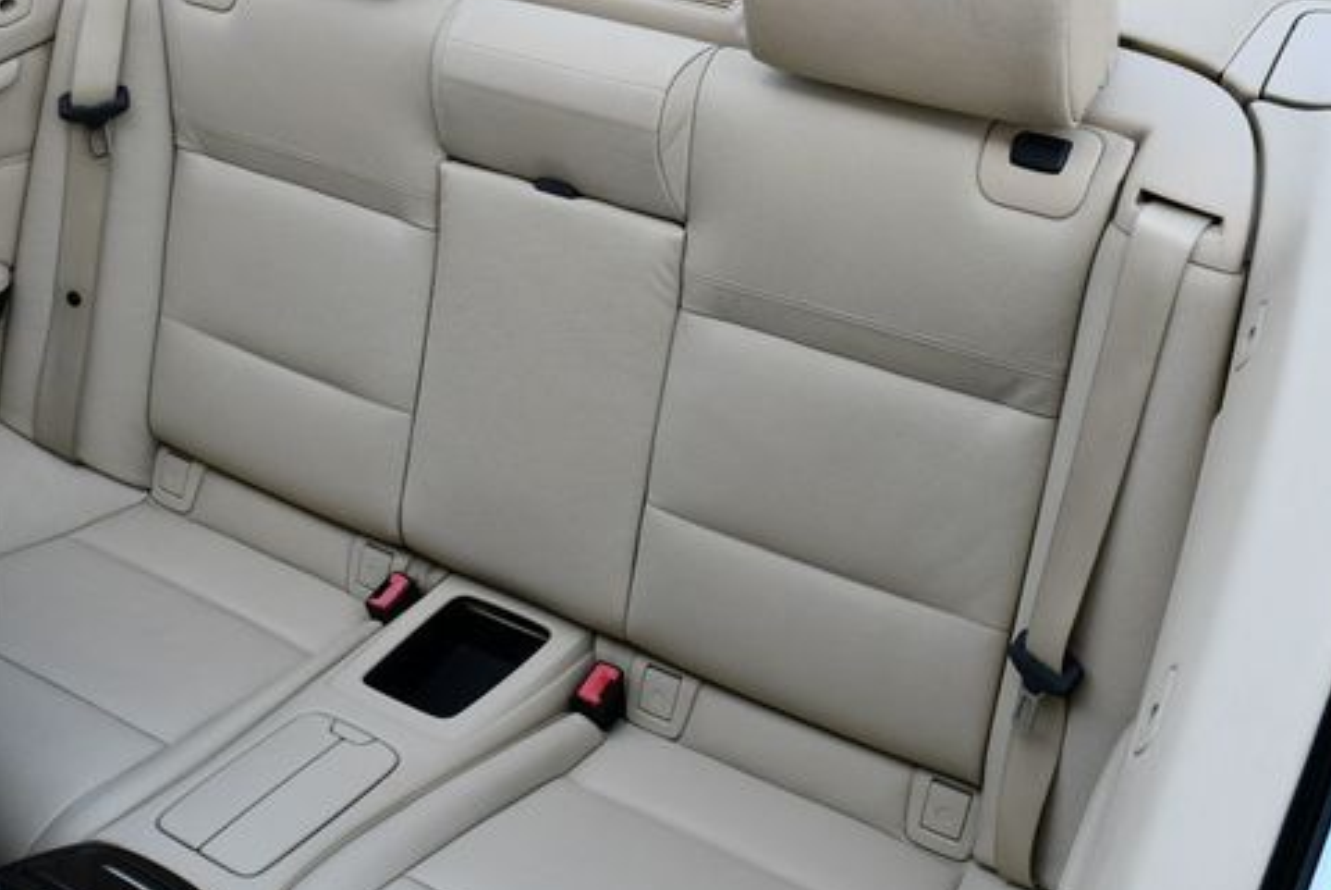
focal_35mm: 48
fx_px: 1776
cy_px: 324
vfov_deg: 28.0
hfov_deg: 40.9
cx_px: 519
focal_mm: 18
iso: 200
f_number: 6.3
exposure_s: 1/250
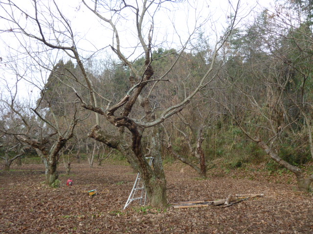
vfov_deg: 54.9
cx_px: 156
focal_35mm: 25
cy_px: 117
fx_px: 226
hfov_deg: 69.4
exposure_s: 1/80
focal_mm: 4.1
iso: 80
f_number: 3.3
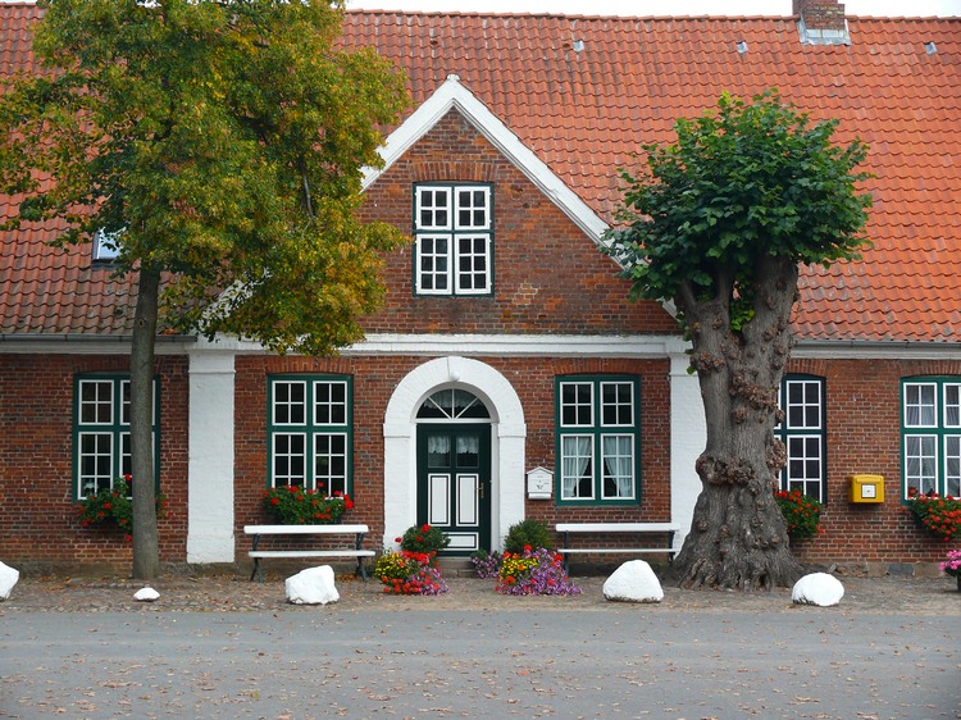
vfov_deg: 18.4
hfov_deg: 24.4
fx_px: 2220
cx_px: 480
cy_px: 360
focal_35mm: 80
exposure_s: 1/100
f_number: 3.6
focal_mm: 17
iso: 100
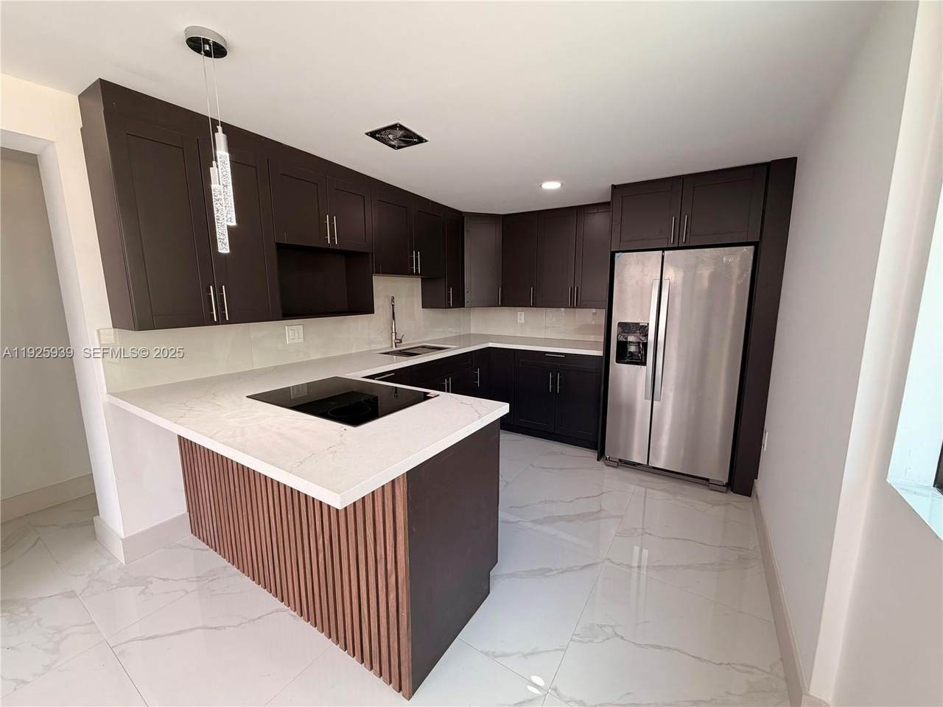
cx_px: 472
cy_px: 354
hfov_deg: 102.1
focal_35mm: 14
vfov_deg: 85.7
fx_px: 381
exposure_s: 1/120
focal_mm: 2.22
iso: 80
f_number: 2.2
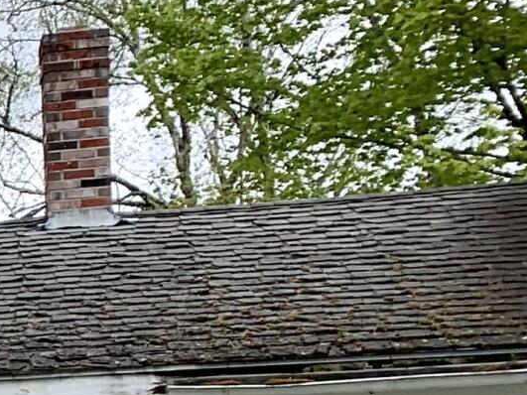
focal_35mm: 147
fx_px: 2237
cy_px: 636
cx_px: -937
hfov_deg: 10.5
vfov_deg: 9.7
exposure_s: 1/1282
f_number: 1.8
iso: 25
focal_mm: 4.25
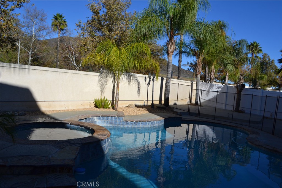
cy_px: 94
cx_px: 141
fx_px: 212
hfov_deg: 67.4
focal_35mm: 27
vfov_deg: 47.9
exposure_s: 1/320
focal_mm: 18
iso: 100
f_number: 8
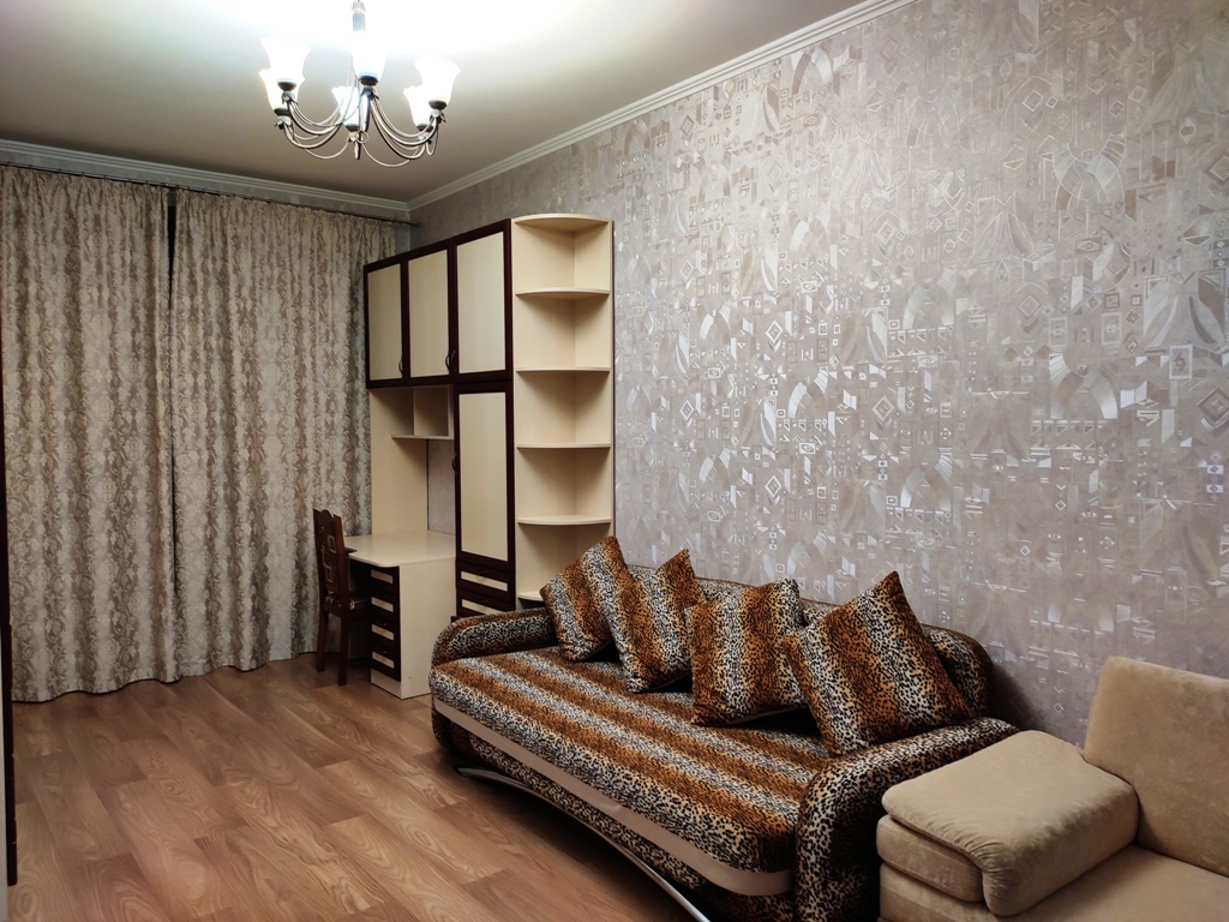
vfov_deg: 54.9
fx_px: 888
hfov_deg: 69.4
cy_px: 461
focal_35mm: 25
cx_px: 614
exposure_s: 1/33
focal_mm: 4.74
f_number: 1.79
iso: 266
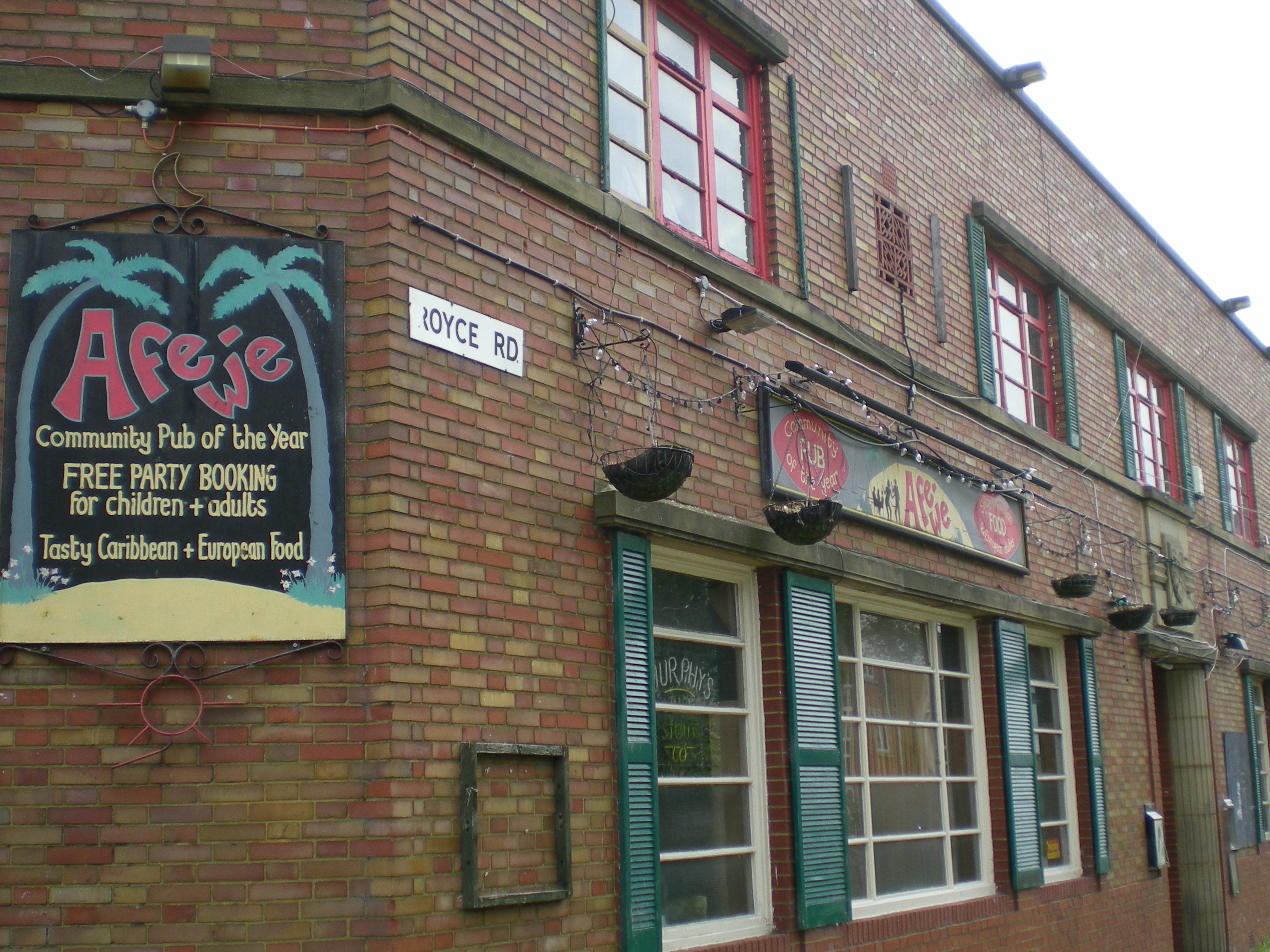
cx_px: 653
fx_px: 1687
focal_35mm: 46
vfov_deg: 31.5
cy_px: 433
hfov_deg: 41.2
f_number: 3.1
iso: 50
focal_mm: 6.3
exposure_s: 1/309
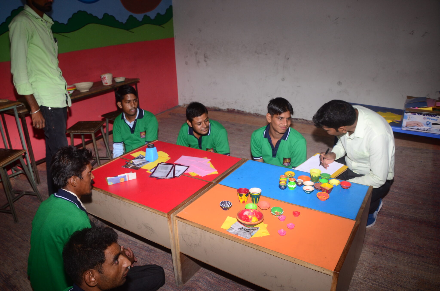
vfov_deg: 22.5
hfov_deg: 33.5
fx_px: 732
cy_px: 146
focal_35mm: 60
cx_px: 220
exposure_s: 1/320
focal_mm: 40
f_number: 9
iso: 400
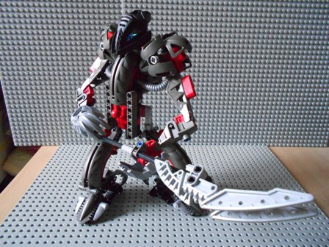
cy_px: 124
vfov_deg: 53.1
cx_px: 164
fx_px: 247
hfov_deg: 67.3
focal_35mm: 26
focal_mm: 4.6
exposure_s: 1/13
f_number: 3.2
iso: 800
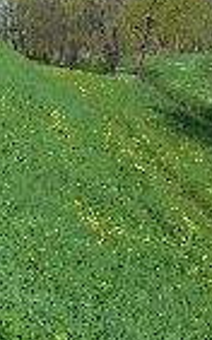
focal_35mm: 94
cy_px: 69
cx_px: -132
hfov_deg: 12.9
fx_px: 870
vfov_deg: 21.8
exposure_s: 1/1000
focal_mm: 4.5
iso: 125
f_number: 3.3
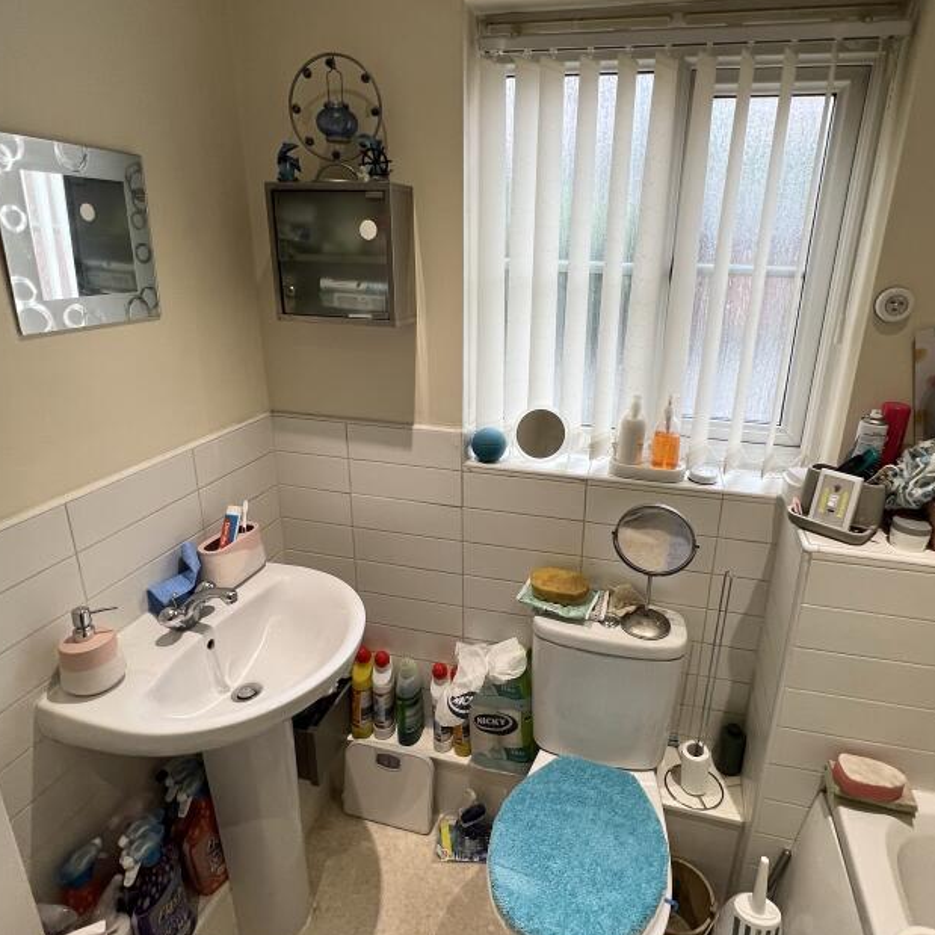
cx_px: 511
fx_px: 581
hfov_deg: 77.5
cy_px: 446
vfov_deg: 77.6
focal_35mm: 19
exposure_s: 1/100
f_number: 1.8
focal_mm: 1.57
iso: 100
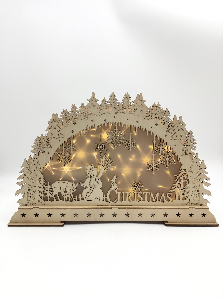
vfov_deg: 58.4
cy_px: 149
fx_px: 266
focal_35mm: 31
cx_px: 112
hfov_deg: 45.4
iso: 25
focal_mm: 3.3
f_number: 2.4
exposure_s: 1/100
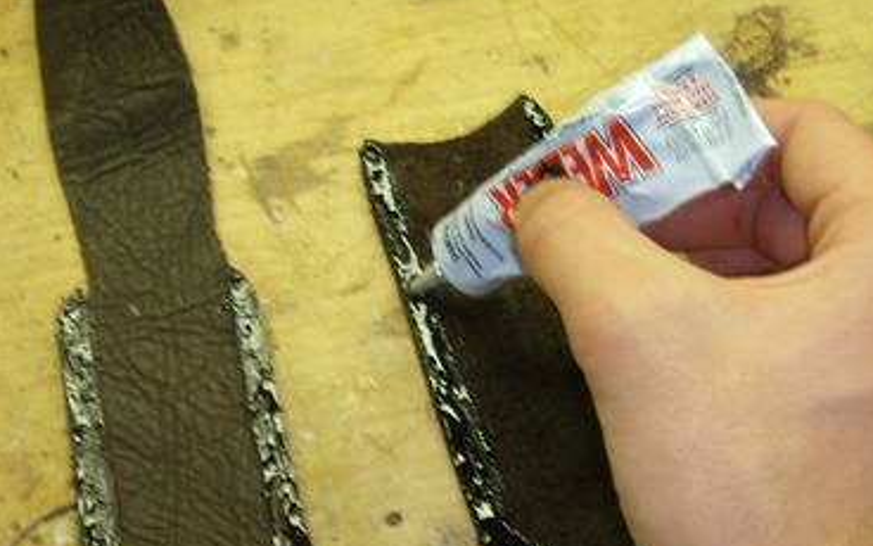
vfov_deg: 16.7
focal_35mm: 77
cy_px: 487
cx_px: 484
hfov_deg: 26.8
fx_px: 1832
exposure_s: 1/30.3
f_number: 3.5
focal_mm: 6.4
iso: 64
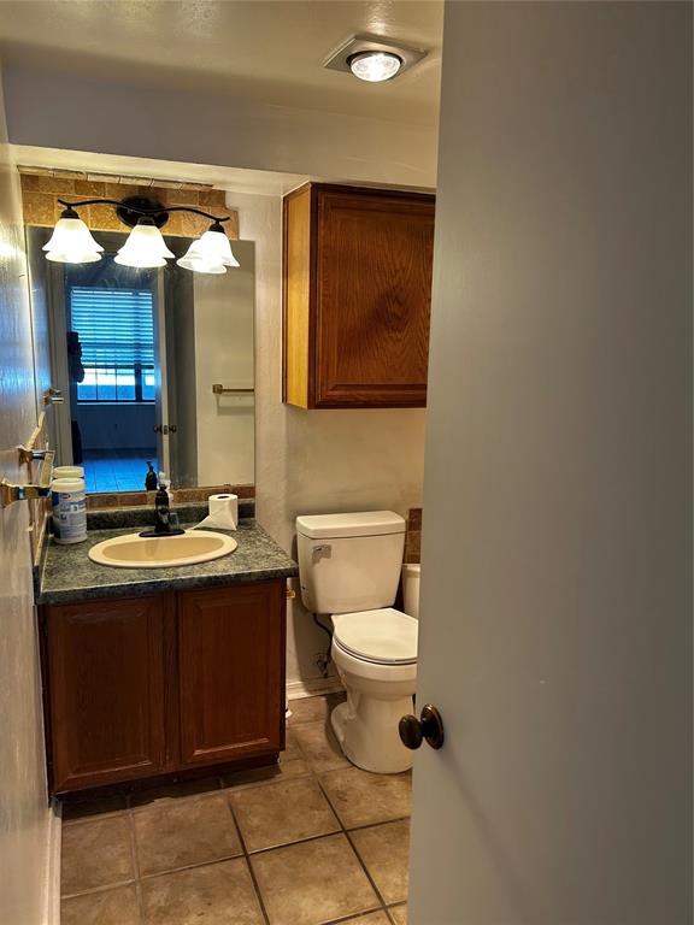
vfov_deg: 67.3
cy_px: 462
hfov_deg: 53.1
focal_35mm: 26
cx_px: 347
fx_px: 695
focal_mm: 5.7
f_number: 1.5
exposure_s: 1/120
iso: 64
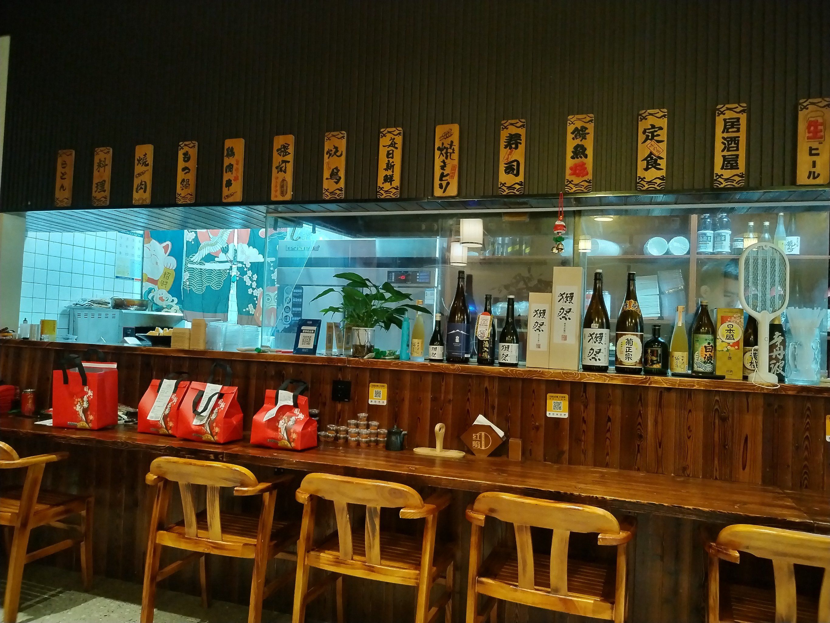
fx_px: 623
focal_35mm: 26
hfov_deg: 67.3
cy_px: 312
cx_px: 415
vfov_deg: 53.1
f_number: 1.8
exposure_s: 1/20
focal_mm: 4.75
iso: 1121
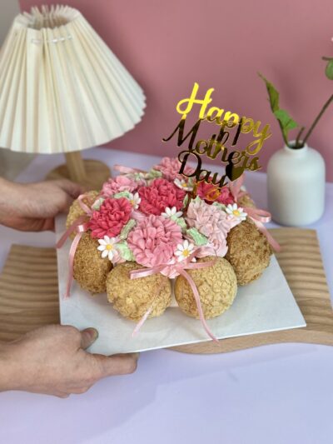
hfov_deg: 30.3
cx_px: 166
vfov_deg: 39.6
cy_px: 222
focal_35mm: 48
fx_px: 615
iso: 64
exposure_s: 1/185
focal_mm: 6.76
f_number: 1.78
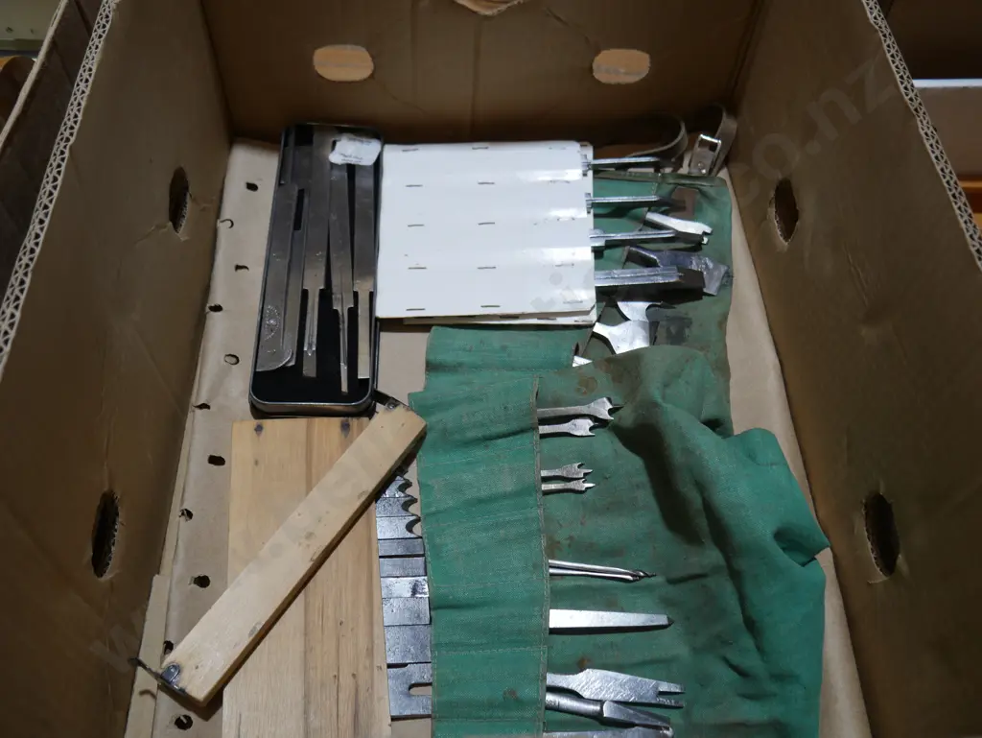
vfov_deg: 44.2
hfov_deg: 56.8
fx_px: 908
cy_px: 369
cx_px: 491
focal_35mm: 32
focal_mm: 16
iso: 200
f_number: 3.6
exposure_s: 1/125
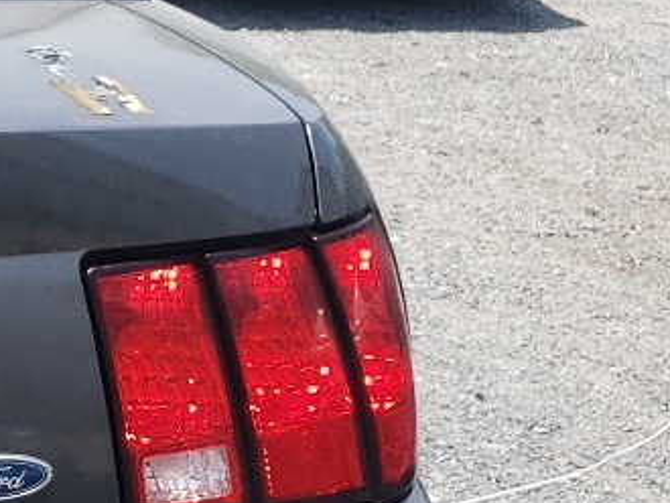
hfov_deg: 13.8
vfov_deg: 11.7
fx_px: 2441
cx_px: -560
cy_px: 448
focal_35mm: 126
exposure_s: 1/2000
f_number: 1.5
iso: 50
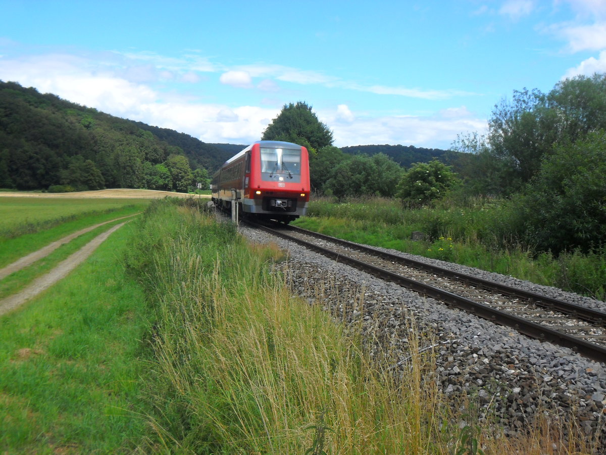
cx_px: 303
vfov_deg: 32.9
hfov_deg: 42.9
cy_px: 228
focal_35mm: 44
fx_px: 770
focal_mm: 7.8
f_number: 4.5
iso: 100
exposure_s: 1/500
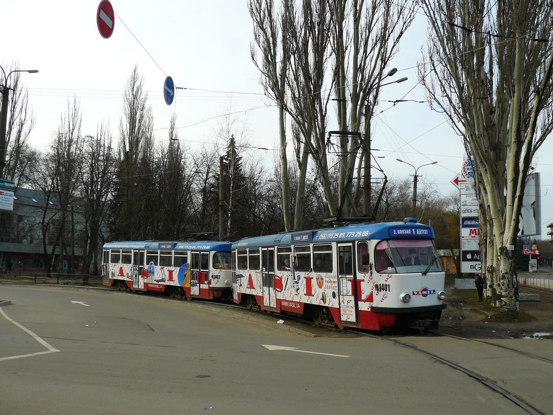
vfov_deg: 39.7
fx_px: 575
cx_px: 276
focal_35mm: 36
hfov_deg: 51.4
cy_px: 208
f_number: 3.2
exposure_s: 1/640
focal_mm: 6
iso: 100
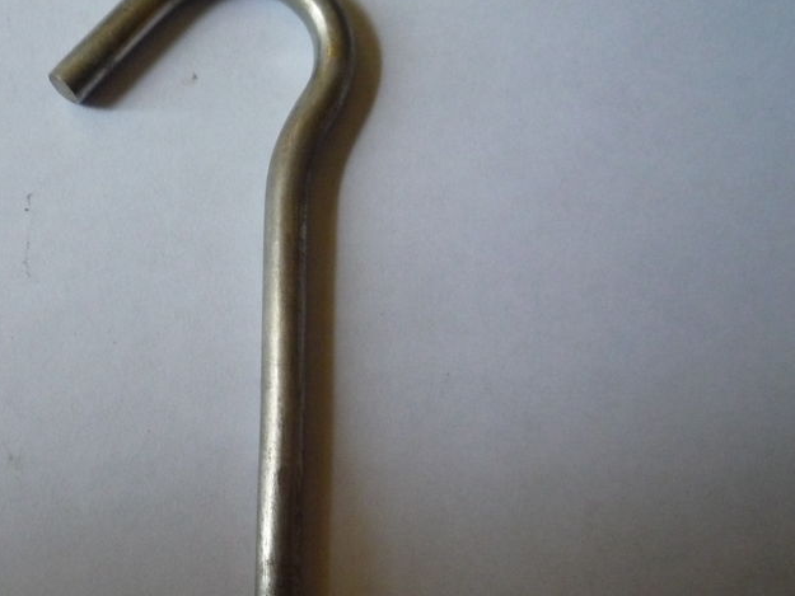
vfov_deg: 30.1
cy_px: 391
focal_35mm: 48
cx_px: 220
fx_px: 1103
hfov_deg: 38.8
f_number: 3.3
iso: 400
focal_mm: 5.2
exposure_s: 1/30
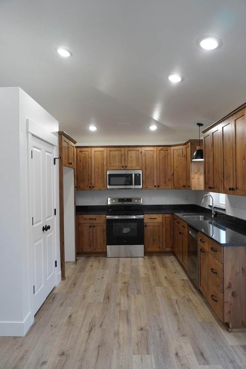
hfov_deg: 51.2
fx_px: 256
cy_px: 182
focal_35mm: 25
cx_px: 126
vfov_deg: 71.5
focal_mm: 16
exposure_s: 1/160
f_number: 4
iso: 1250
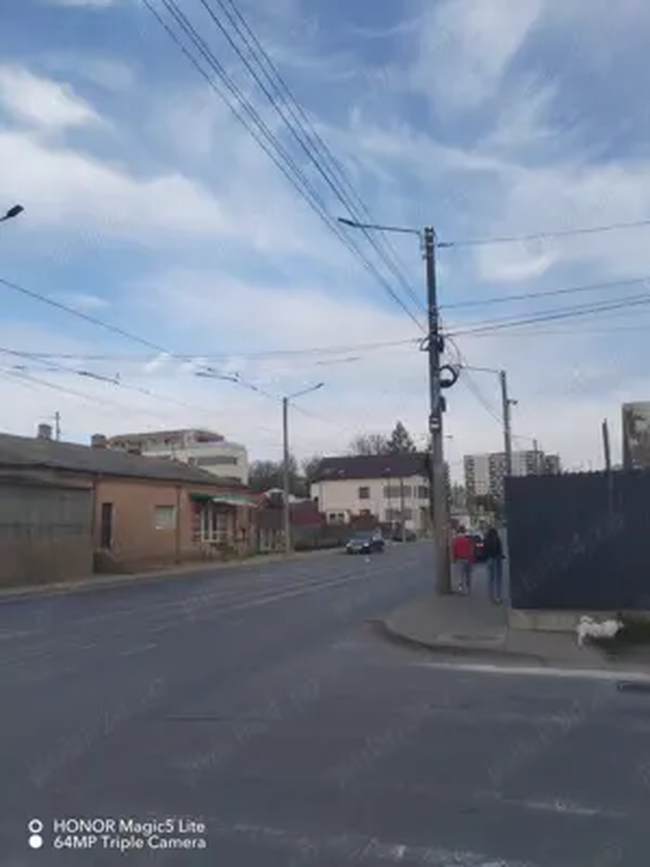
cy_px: 434
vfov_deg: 61.7
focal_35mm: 29
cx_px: 325
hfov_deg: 48.2
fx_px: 726
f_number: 1.8
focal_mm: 4.75
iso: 100
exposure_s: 1/640
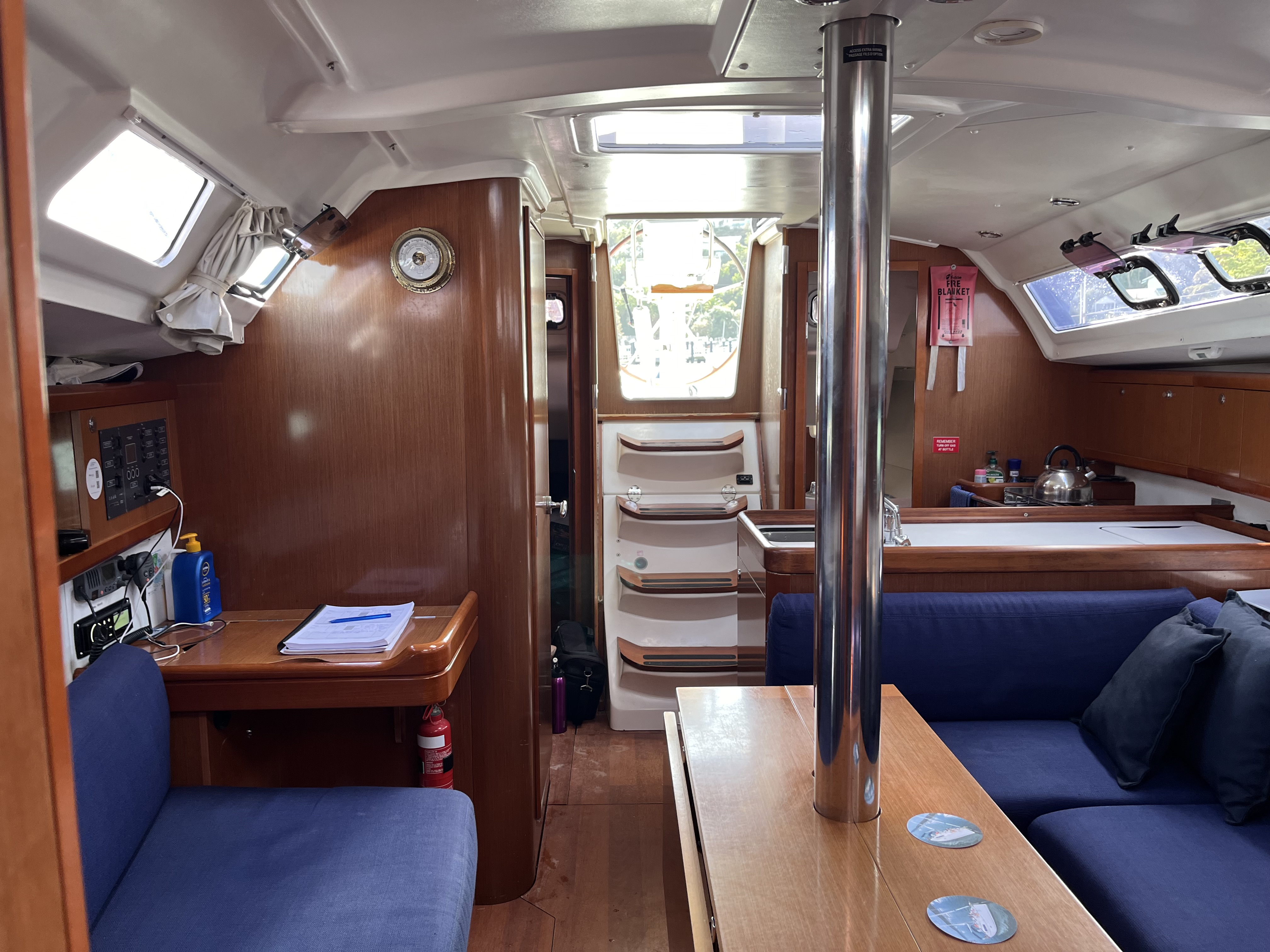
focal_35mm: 26
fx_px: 954
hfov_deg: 67.3
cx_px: 635
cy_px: 476
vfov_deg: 53.1
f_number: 1.6
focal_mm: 5.1
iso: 64
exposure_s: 1/122
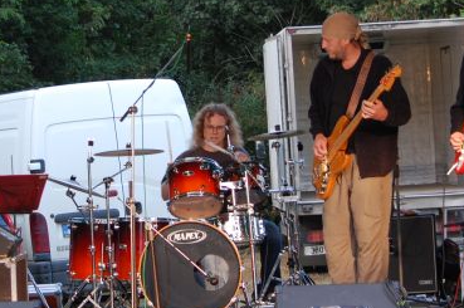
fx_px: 2305
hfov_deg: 11.5
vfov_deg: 7.6
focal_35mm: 179
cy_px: 157
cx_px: 153
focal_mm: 55
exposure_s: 1/80
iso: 400
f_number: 4.5
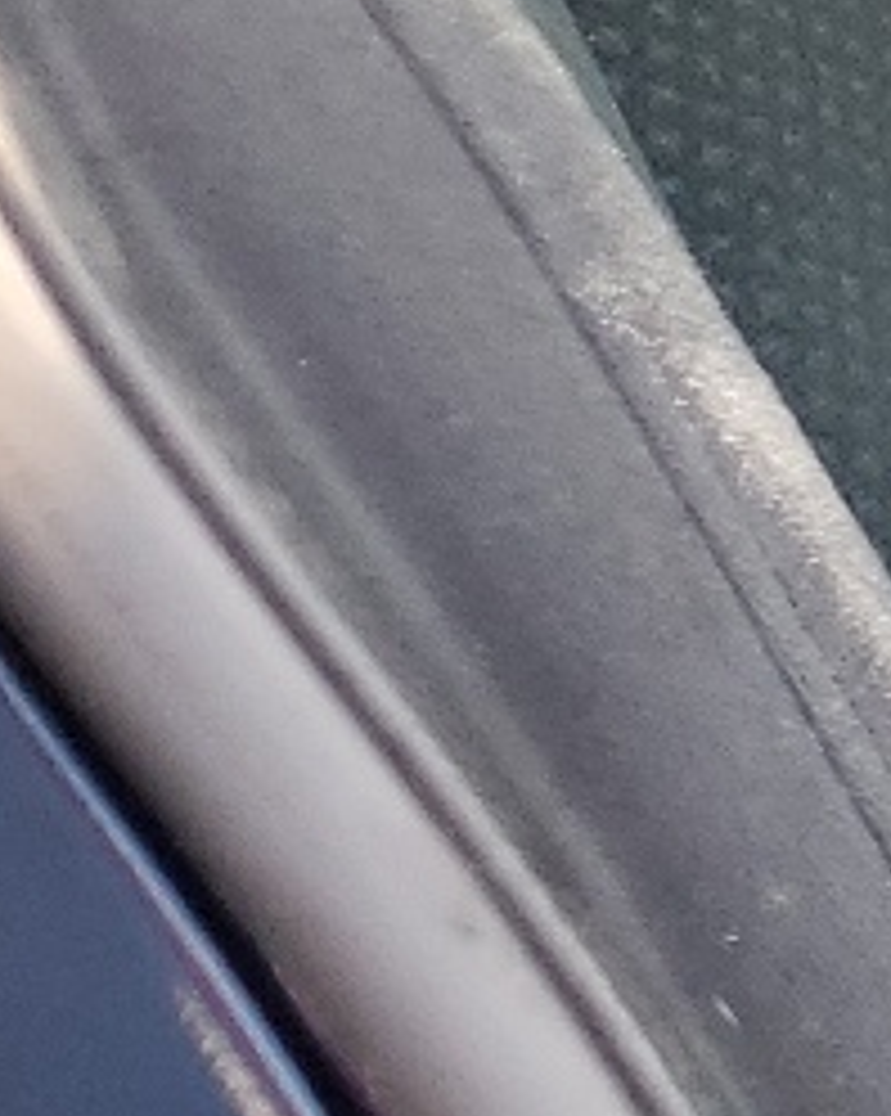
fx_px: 5413
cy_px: 1080
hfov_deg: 7.1
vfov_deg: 11.7
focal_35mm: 164
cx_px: 3560
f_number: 1.5
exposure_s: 1/120
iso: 50
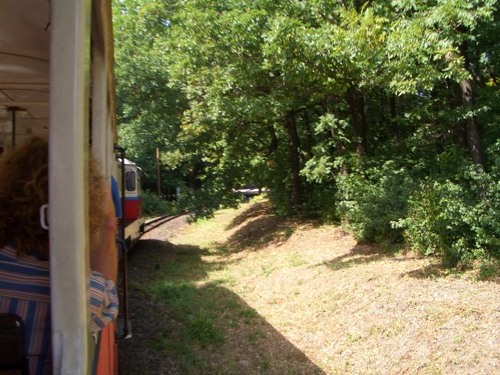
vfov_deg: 40.7
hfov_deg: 52.6
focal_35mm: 35
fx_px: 505
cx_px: 250
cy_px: 188
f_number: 4.3
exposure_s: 1/100
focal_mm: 5.8
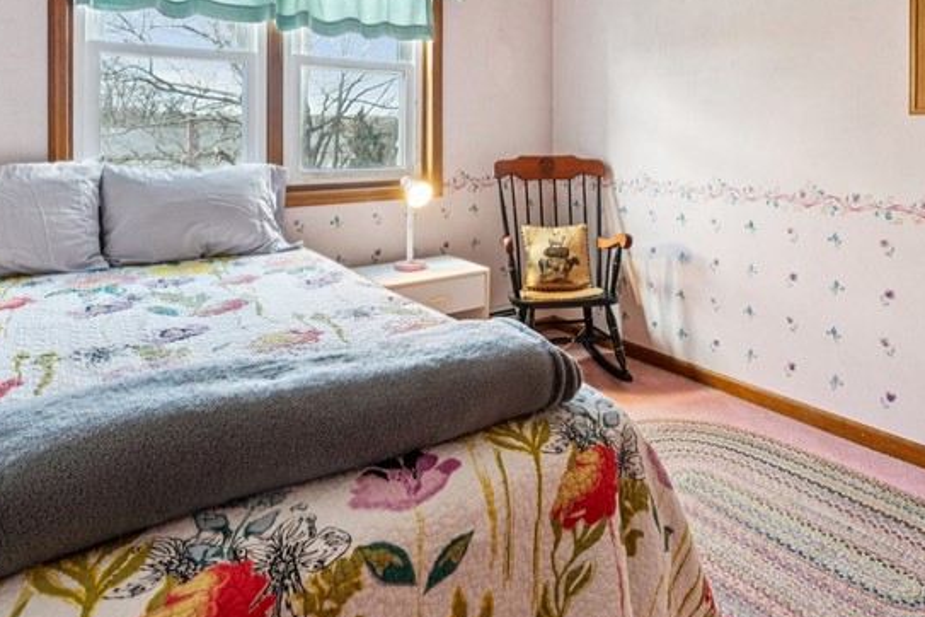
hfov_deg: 73.1
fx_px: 617
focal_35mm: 24
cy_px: 168
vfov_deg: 51.3
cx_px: 547
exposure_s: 1/8
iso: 400
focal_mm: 12
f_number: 9
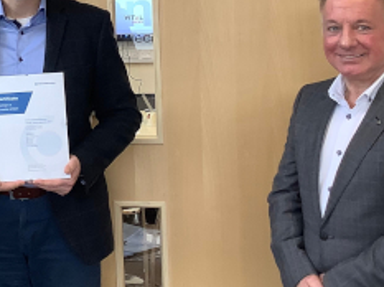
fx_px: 886
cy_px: 20
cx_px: 15
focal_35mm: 80
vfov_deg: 18.0
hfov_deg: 23.6
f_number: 2.4
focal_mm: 3.3
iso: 50
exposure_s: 1/50
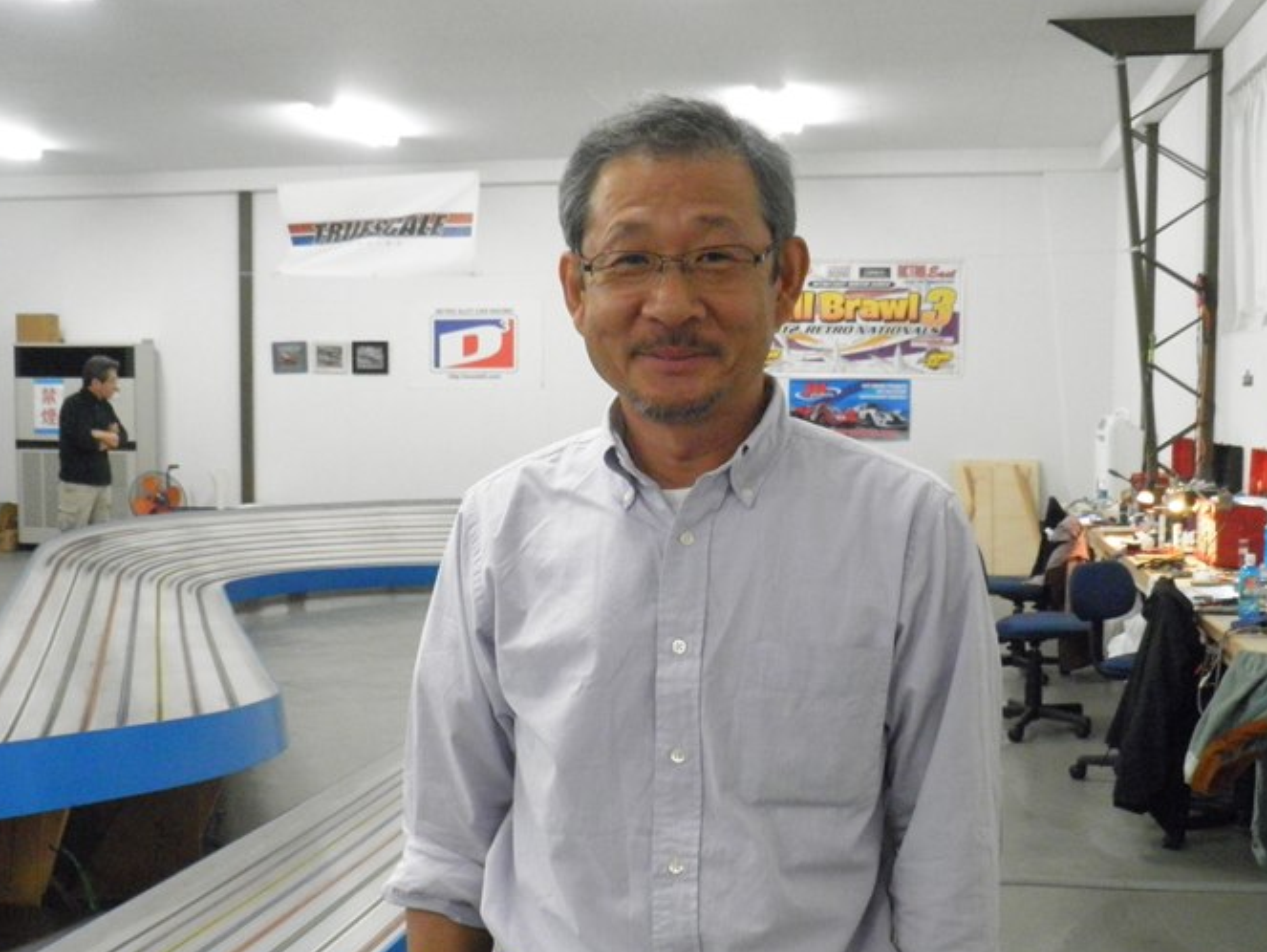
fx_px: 1501
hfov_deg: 45.7
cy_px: 507
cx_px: 673
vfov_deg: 35.2
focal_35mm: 41
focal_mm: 6.1
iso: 800
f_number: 3.5
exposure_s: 1/50
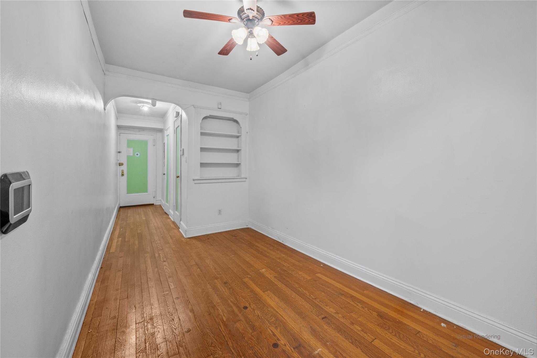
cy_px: 179
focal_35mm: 14
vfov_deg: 81.2
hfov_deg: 104.3
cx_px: 268
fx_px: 209
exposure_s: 1/2
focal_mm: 14
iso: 500
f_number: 9.5
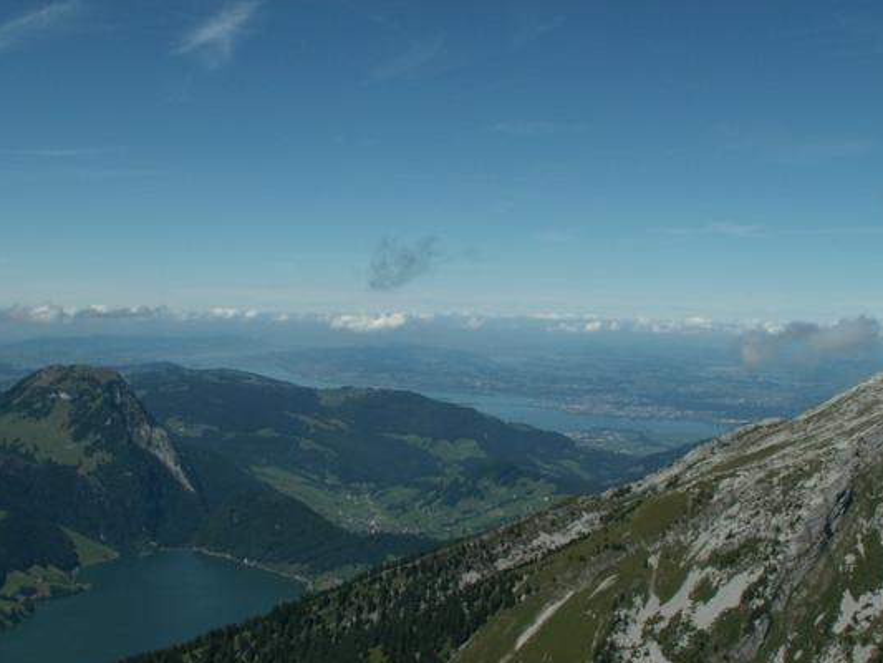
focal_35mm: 42
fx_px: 1072
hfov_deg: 44.8
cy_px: 358
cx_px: 421
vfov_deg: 34.3
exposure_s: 1/320
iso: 50
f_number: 8
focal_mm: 5.86
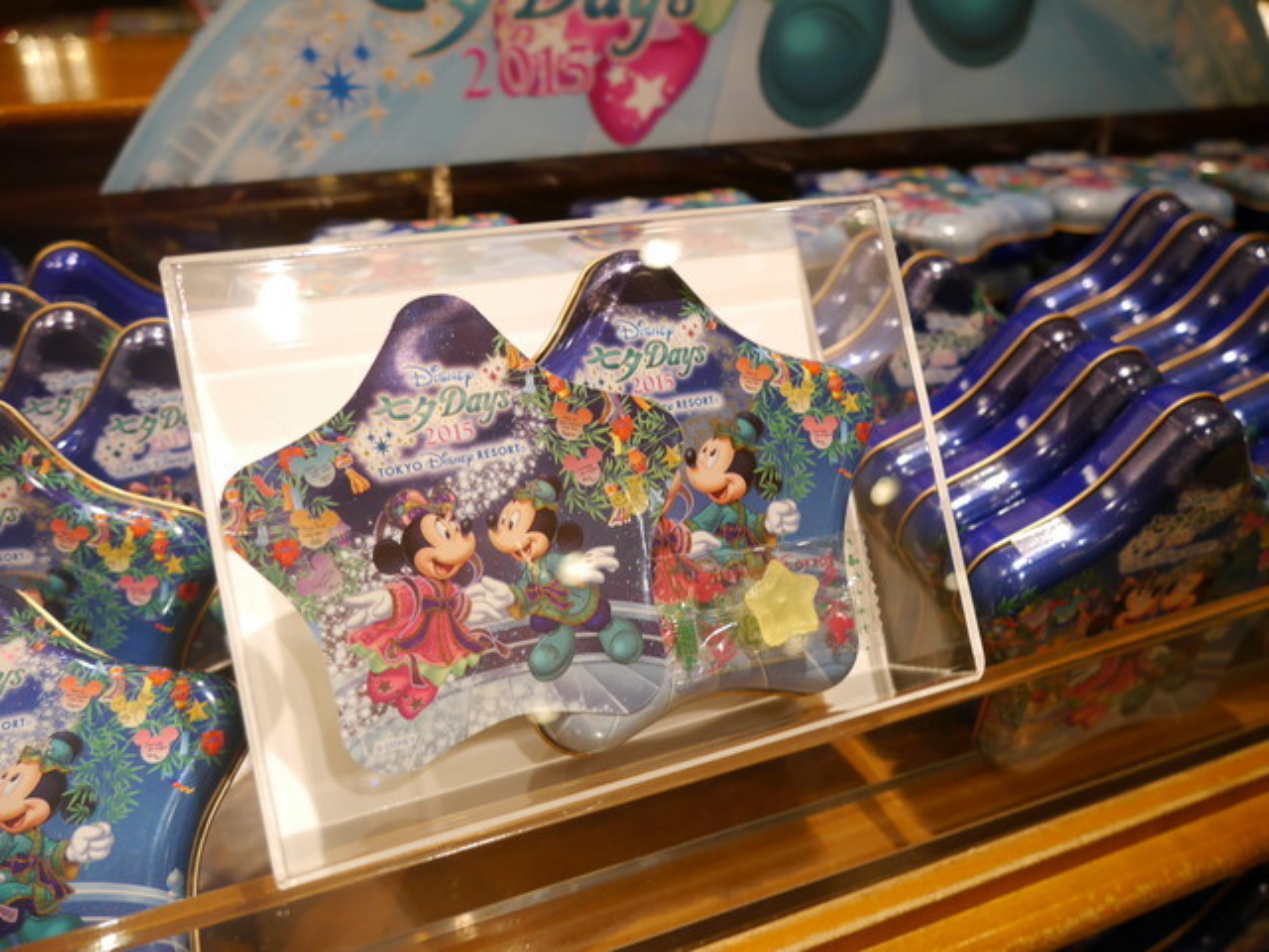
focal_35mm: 28
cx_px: 634
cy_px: 476
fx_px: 1026
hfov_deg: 63.4
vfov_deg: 49.7
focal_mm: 14
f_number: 3.5
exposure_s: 1/60
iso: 640
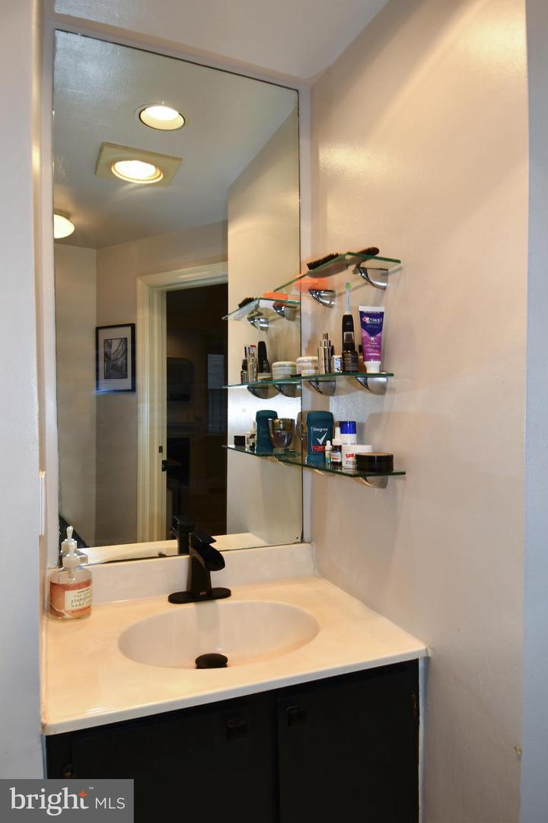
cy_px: 412
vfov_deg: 90.0
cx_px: 274
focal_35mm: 18
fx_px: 411
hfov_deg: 67.4
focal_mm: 12
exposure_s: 1/80
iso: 200
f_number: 4.5
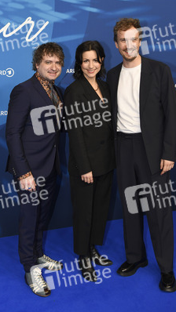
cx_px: 94
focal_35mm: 40
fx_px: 332
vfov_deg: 50.5
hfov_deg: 29.7
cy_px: 156
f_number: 5
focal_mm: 38
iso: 800
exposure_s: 1/250
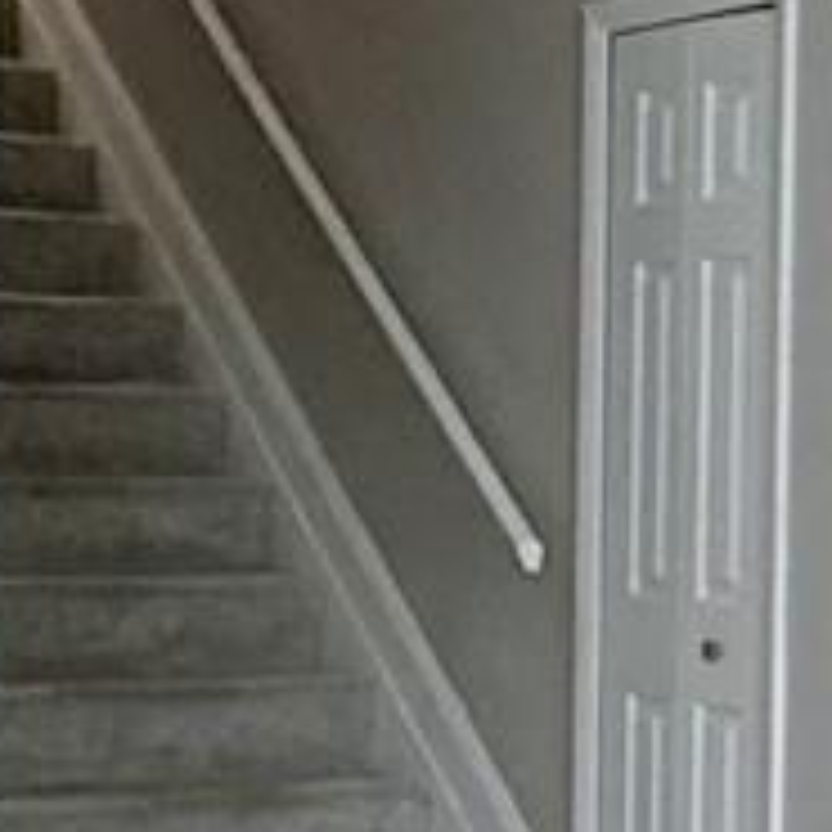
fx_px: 2910
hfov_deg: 12.9
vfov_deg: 16.3
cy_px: 513
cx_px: 1911
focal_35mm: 107
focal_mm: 2.22
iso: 320
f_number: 2.2
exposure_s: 1/120
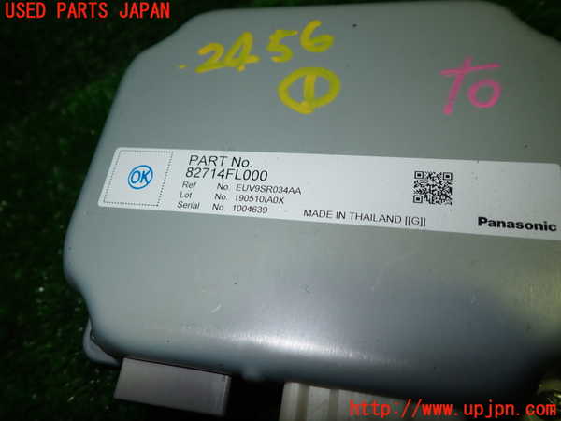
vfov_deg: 49.7
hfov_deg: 63.4
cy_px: 210
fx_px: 454
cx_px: 280
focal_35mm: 28
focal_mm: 5.05
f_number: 6.3
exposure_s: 1/30
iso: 200
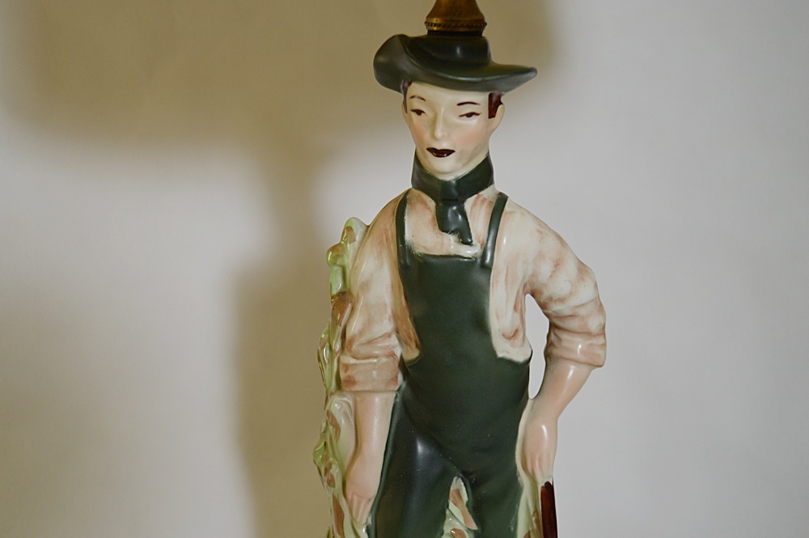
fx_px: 876
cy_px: 269
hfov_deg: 49.6
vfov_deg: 34.2
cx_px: 404
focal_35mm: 39
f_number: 4.5
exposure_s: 1/100
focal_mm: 26
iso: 400
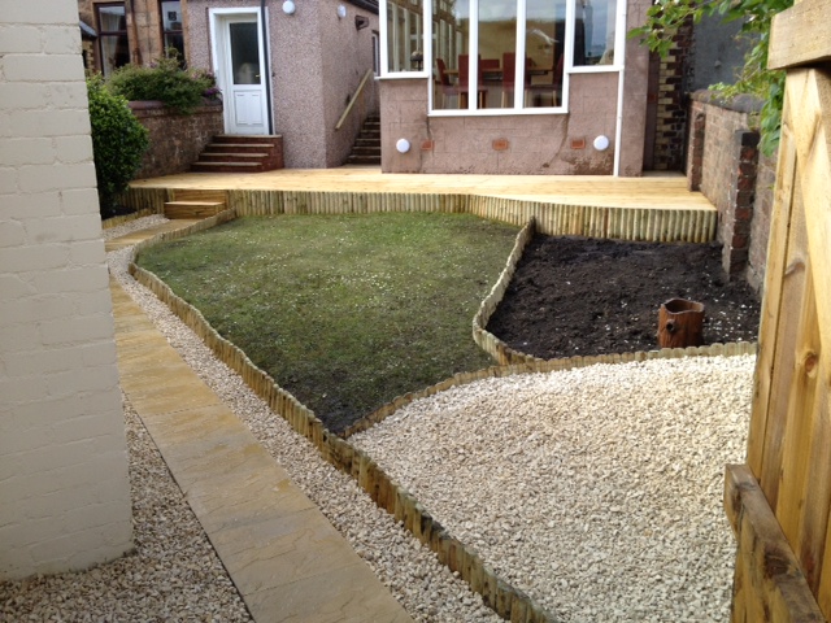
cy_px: 312
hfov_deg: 52.6
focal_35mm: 35
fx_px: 840
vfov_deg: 40.7
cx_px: 416
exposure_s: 1/497
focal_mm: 4.28
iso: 64
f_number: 2.4
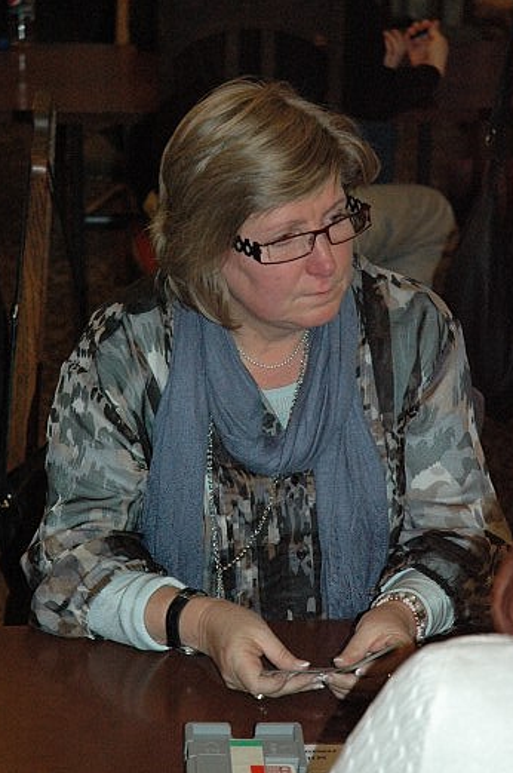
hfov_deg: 12.1
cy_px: 417
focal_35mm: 113
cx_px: 256
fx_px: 2413
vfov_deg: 18.2
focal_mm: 65
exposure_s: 1/60
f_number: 5
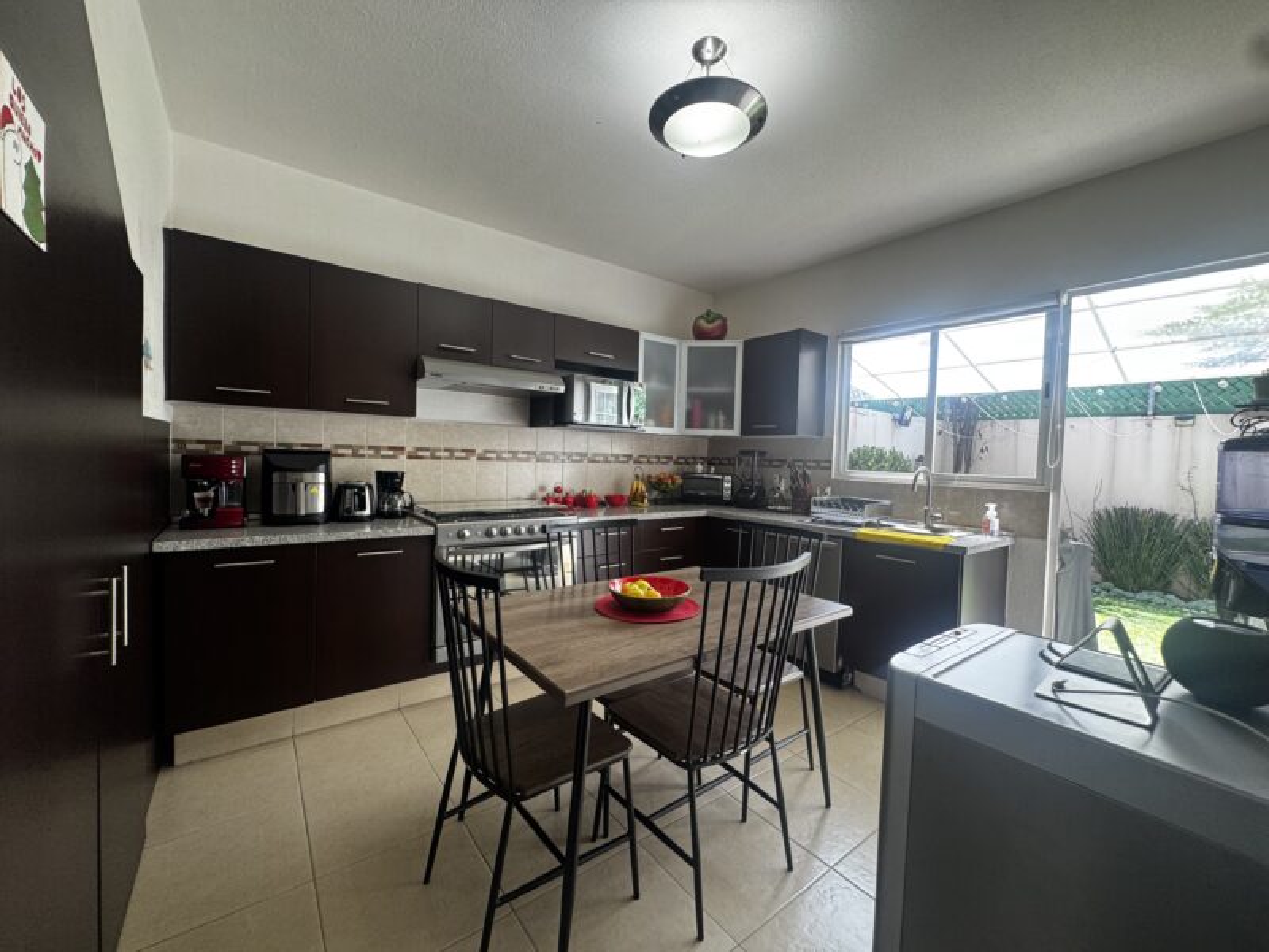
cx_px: 634
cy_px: 476
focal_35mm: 14
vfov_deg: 85.7
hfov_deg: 102.1
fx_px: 513
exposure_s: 1/120
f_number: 2.2
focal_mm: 2.22
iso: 160
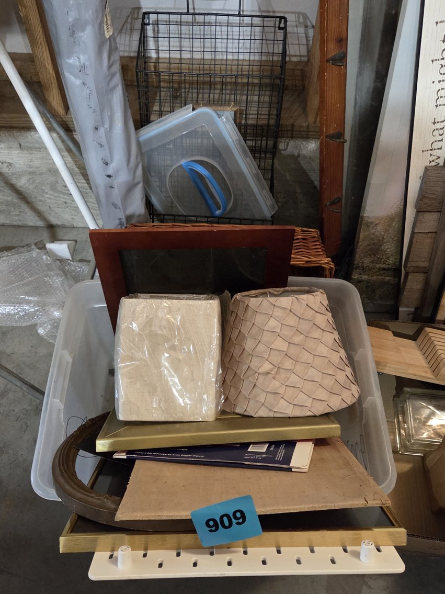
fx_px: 394
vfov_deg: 73.9
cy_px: 297
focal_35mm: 23
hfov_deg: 58.9
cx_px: 222
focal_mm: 5.4
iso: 1600
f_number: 1.8
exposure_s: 1/120
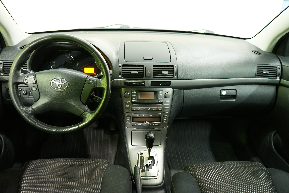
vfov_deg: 46.4
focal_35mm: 28
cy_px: 96
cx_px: 144
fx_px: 225
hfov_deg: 65.5
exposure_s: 1/20
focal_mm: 28
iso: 1250
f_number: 3.5
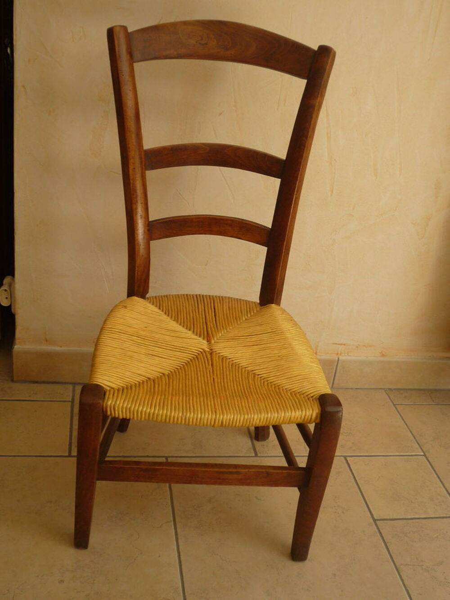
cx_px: 225
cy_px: 300
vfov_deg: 43.8
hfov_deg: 33.6
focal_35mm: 43
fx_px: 745
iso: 100
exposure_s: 1/50
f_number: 3.8
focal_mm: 6.3
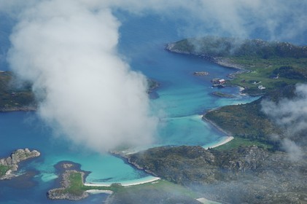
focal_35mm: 255
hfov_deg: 8.1
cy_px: 102
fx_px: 2173
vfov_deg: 5.4
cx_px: 154
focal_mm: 170
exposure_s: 1/2000
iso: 100
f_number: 3.2
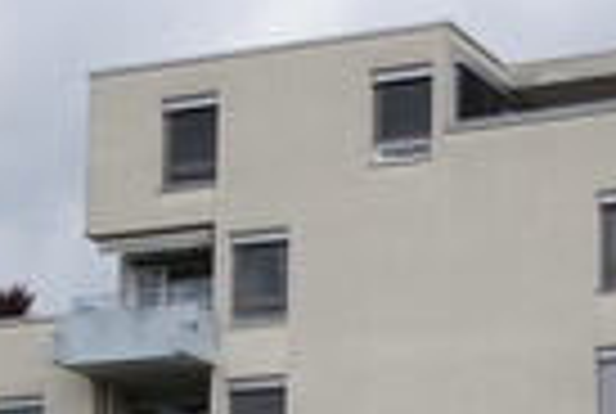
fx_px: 2246
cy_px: 479
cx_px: 414
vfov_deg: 10.4
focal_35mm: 131
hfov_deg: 15.6
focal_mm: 30
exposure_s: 1/320
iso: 100
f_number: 6.3
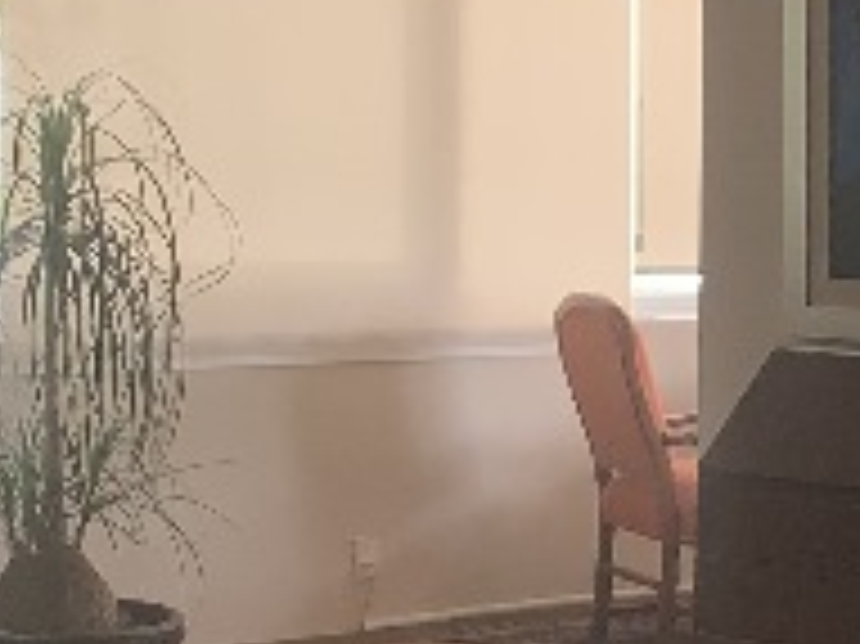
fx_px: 3600
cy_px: 513
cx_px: 1225
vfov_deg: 10.2
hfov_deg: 13.0
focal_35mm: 145
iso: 40
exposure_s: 1/121
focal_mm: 4.25
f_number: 1.8
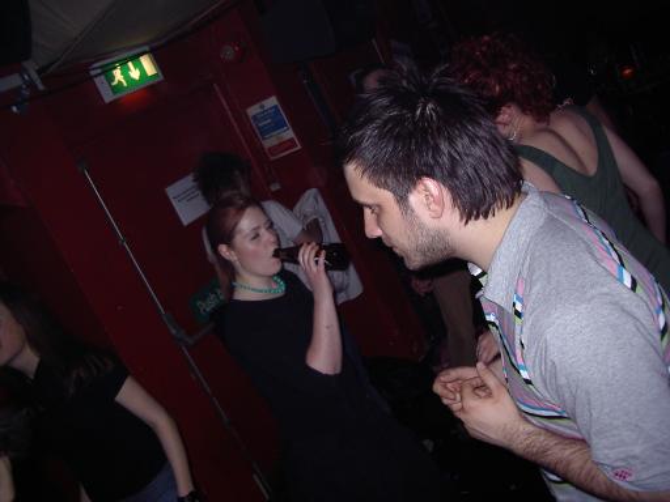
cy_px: 251
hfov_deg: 49.0
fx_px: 735
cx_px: 335
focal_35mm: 38
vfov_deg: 37.7
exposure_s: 1/60
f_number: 2.6
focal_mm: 5.8
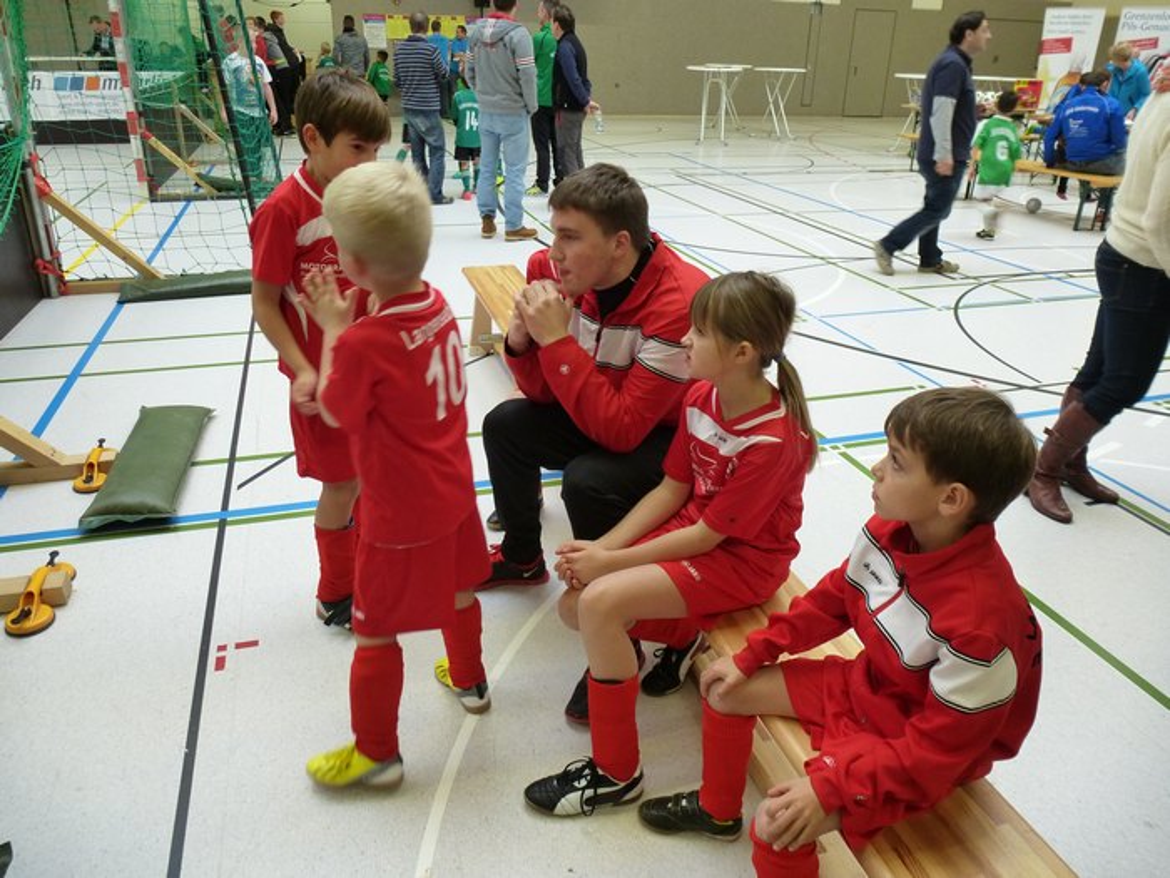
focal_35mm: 24
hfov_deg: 71.6
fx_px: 811
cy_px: 439
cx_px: 585
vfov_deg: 56.8
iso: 400
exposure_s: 1/40
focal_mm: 4.3
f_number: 3.3
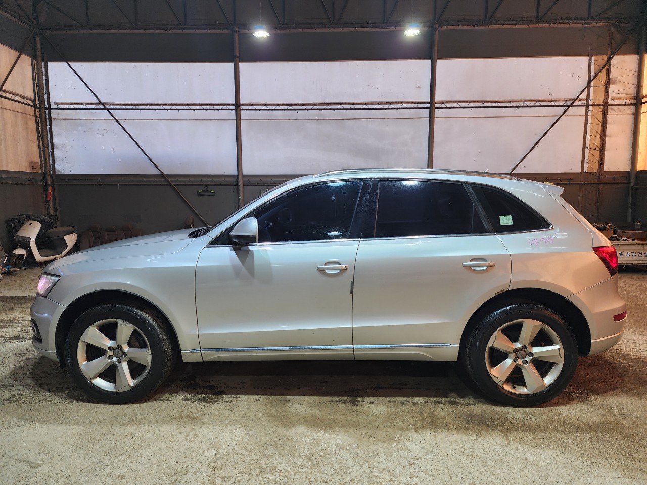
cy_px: 242
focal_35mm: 23
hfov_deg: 73.9
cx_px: 324
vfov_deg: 58.9
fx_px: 430
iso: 80
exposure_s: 1/120
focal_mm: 6.4
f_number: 1.8
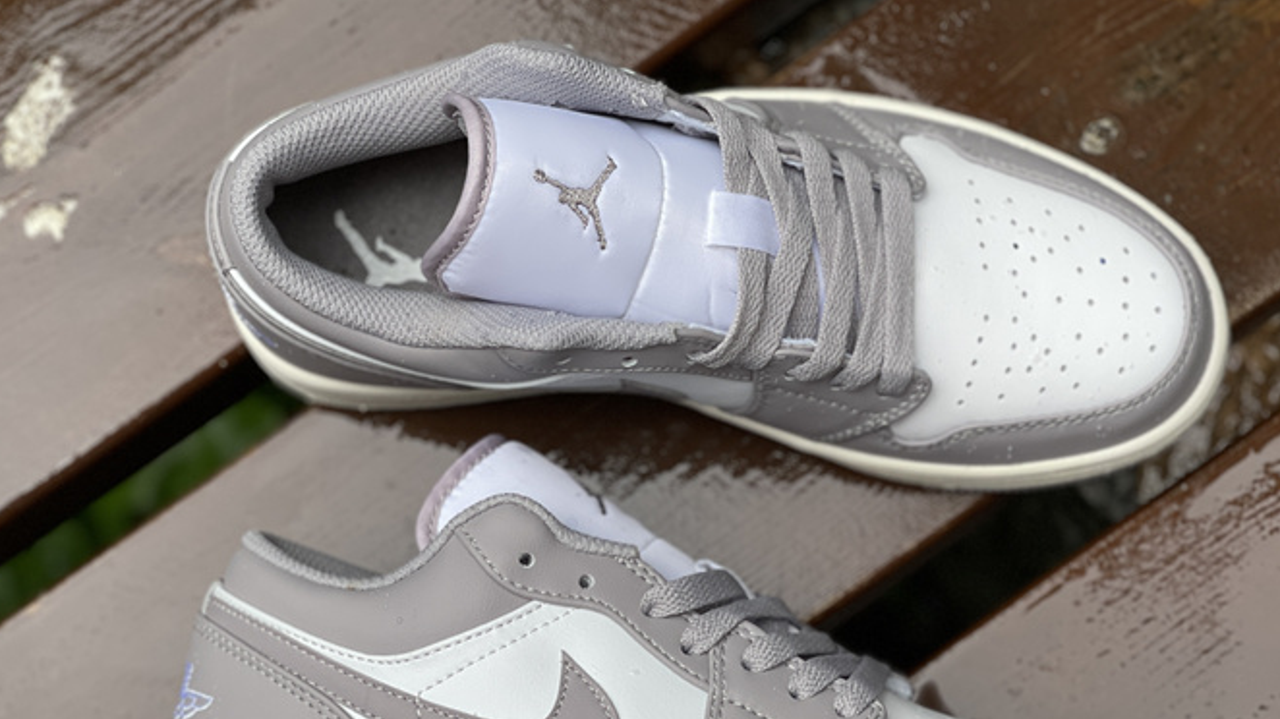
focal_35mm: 78
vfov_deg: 15.4
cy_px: 500
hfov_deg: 27.2
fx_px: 2647
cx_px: 655
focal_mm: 7.5
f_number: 2.2
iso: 40
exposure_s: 1/121
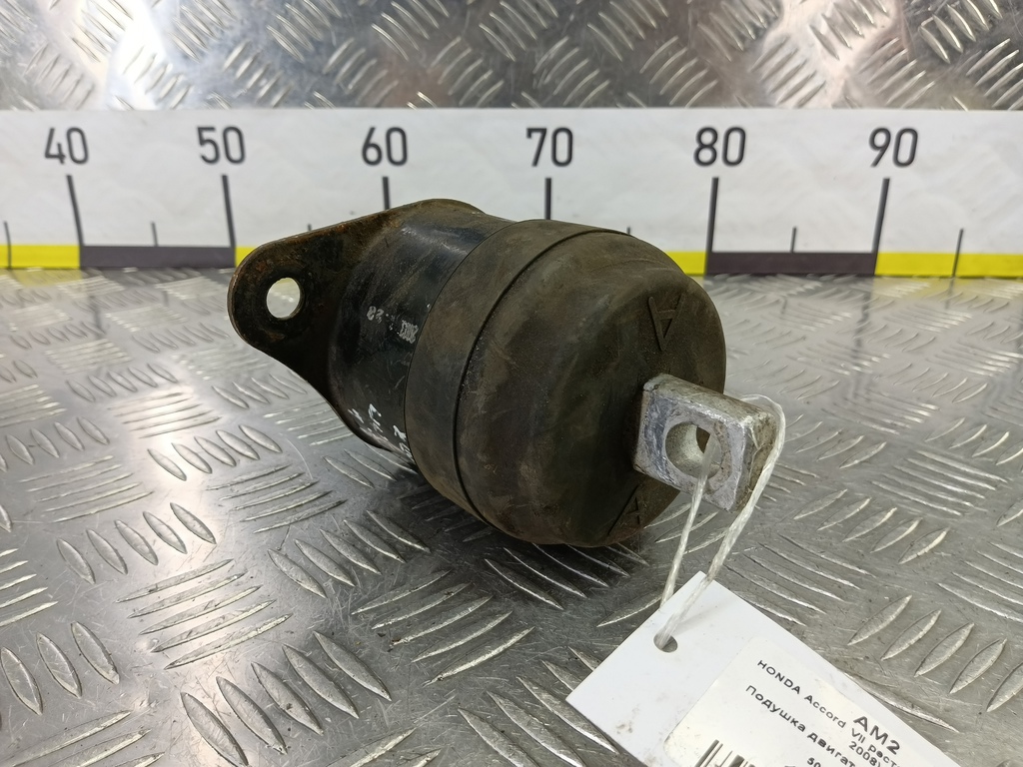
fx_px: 680
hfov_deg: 73.9
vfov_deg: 58.9
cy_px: 384
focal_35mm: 23
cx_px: 512
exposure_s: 1/50
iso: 135
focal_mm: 4.11
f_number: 1.6
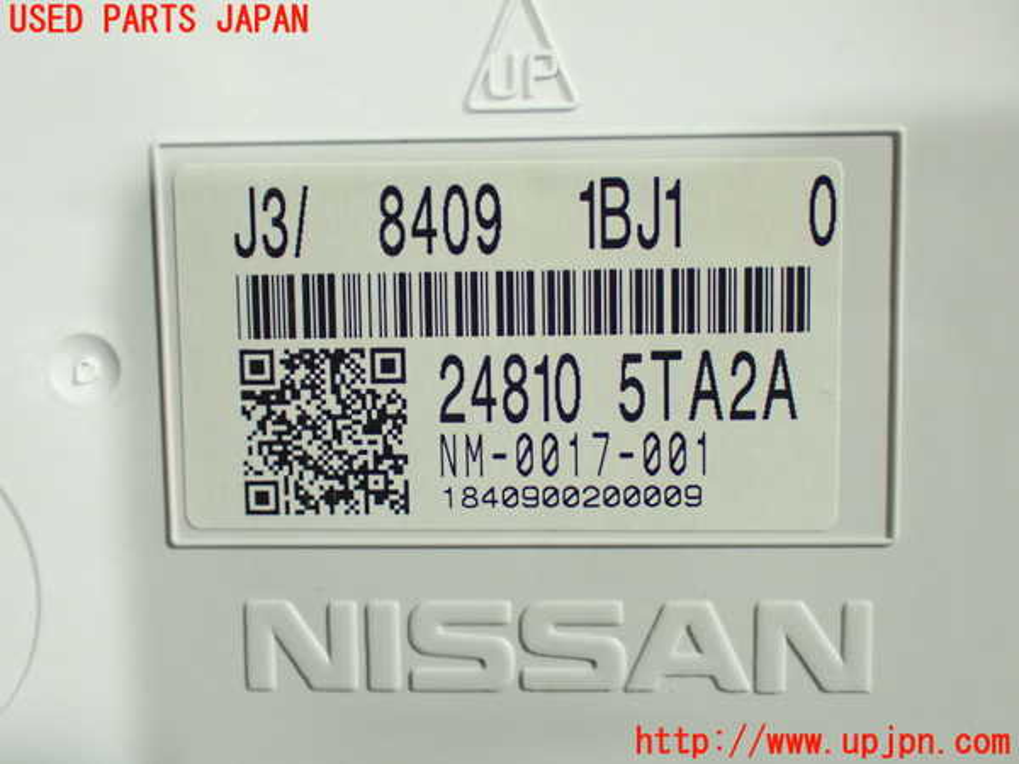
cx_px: 510
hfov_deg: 38.2
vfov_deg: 29.1
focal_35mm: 50
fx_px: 1472
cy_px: 382
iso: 1600
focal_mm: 9.01
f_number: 3.2
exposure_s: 1/50
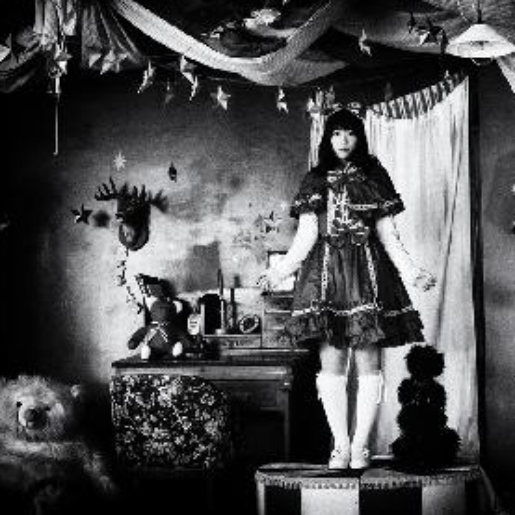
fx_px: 1161
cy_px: 238
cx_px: 351
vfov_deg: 25.0
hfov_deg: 24.9
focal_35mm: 69
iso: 400
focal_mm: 50
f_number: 2.8
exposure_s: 1/60
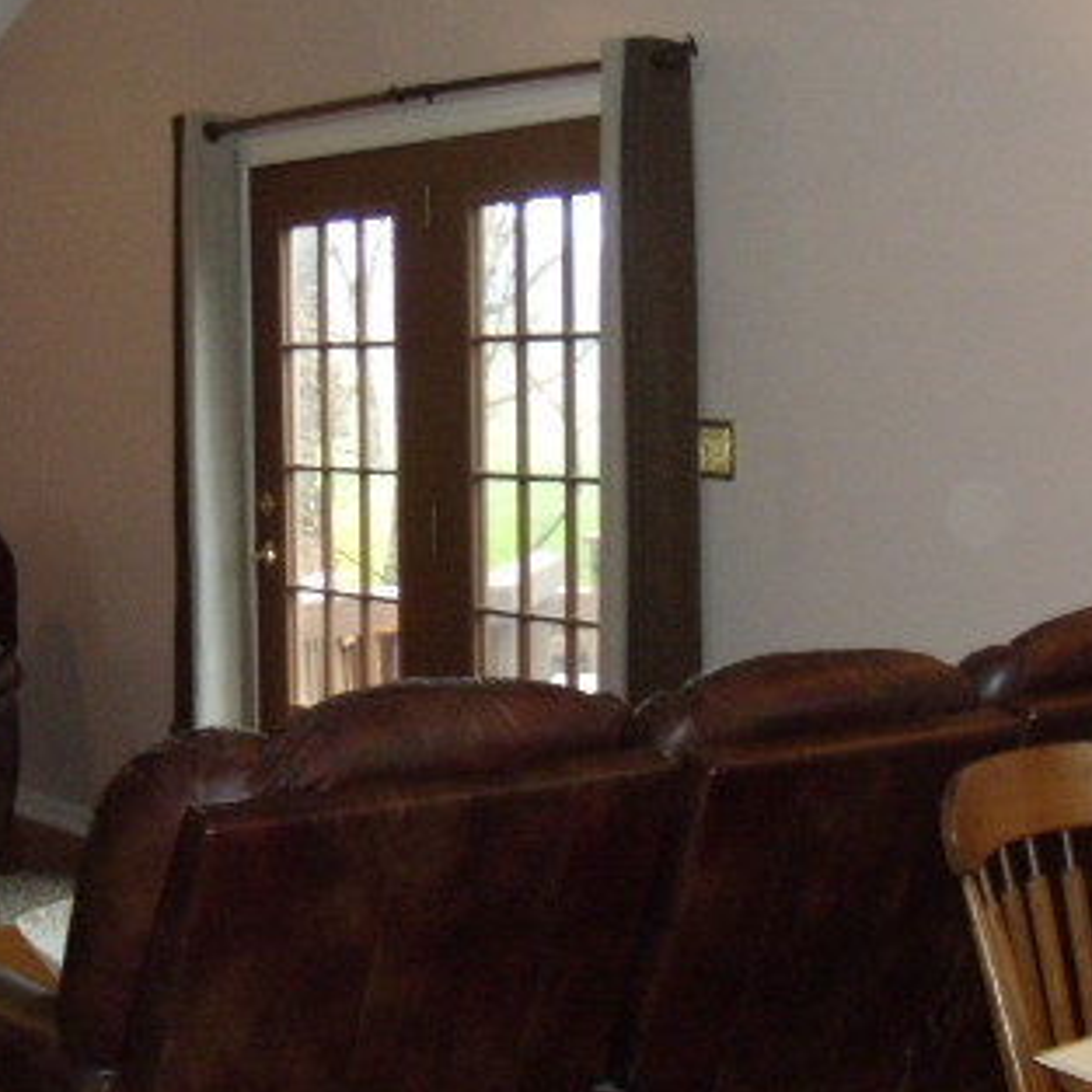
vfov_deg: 26.5
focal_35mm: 65
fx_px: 2320
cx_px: 122
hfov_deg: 25.7
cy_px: 600
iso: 320
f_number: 3.6
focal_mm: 6.4
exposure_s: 1/30
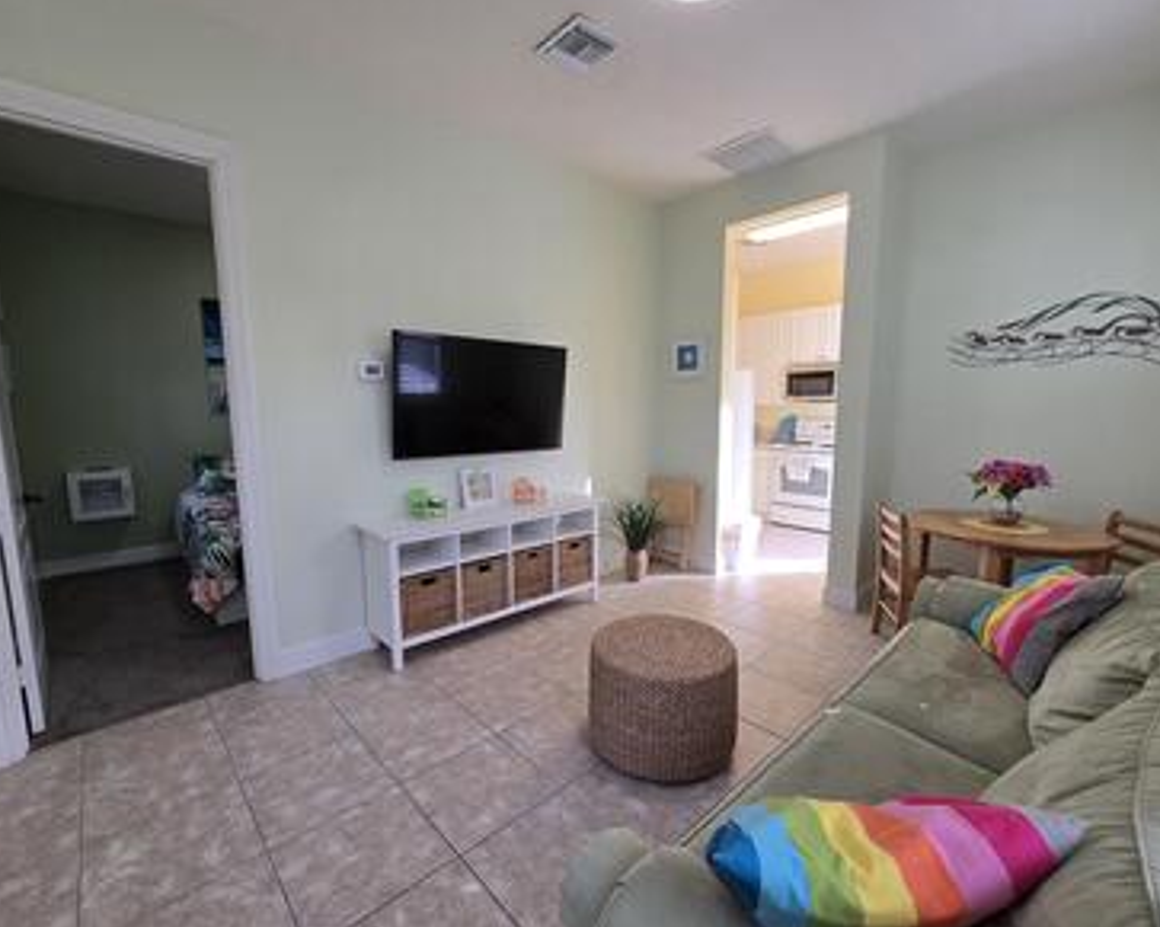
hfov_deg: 100.7
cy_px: 467
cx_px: 588
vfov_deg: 87.9
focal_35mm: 14
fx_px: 480
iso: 80
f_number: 2.2
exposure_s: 1/120
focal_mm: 2.2
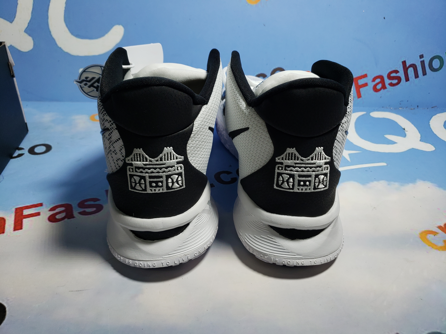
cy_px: 167
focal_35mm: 26
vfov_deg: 53.1
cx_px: 223
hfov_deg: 67.3
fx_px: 335
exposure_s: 1/393
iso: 50
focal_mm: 4.3
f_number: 1.5
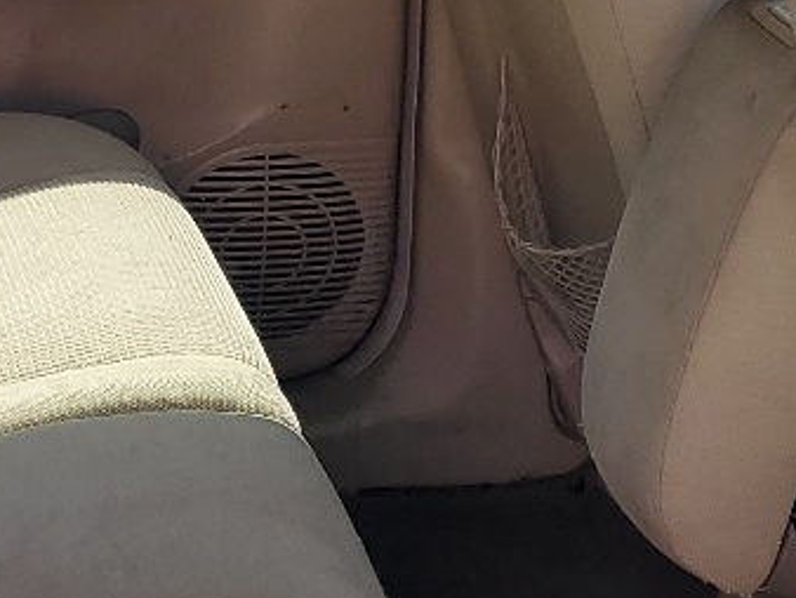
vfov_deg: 12.0
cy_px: 160
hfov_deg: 16.0
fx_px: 2830
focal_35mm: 123
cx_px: 268
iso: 50
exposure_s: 1/476
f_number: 1.5
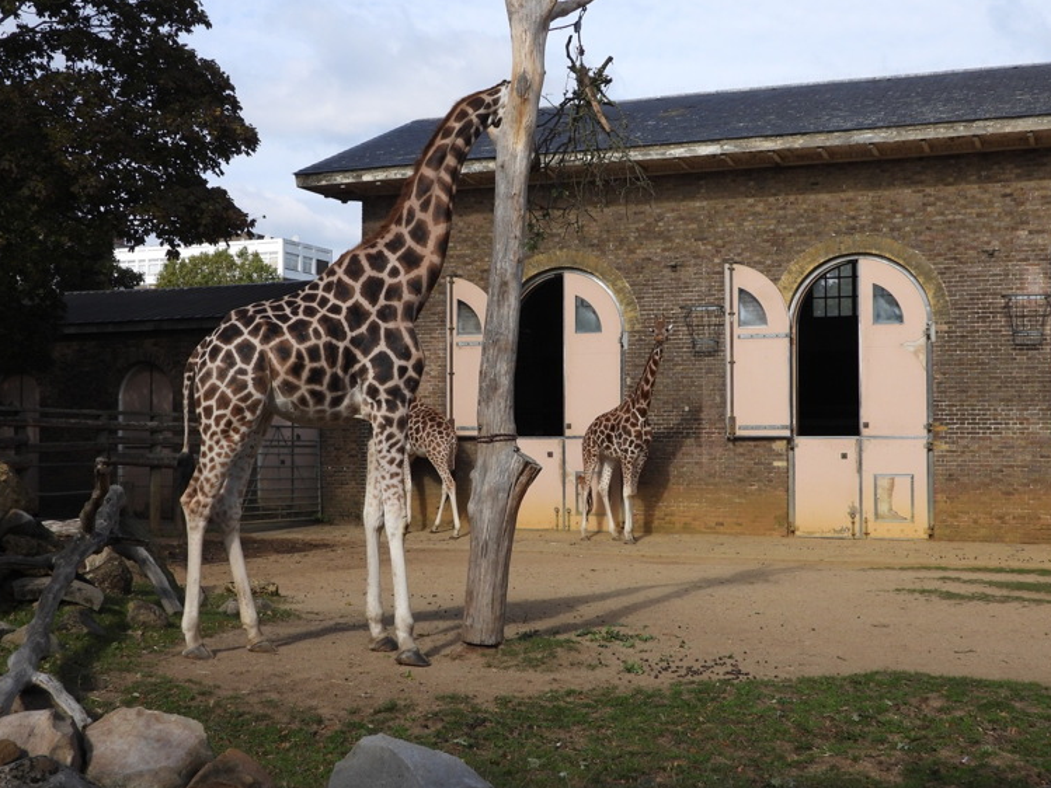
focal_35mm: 47
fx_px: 1427
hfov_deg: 40.4
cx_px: 526
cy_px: 393
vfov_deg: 30.9
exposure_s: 1/1250
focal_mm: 7.9
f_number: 3.2
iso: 100
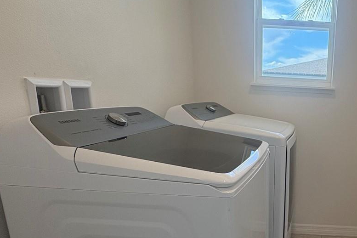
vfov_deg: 42.7
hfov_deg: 55.1
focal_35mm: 30
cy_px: 167
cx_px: 311
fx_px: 297
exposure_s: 1/131
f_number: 2.2
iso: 64
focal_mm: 2.22
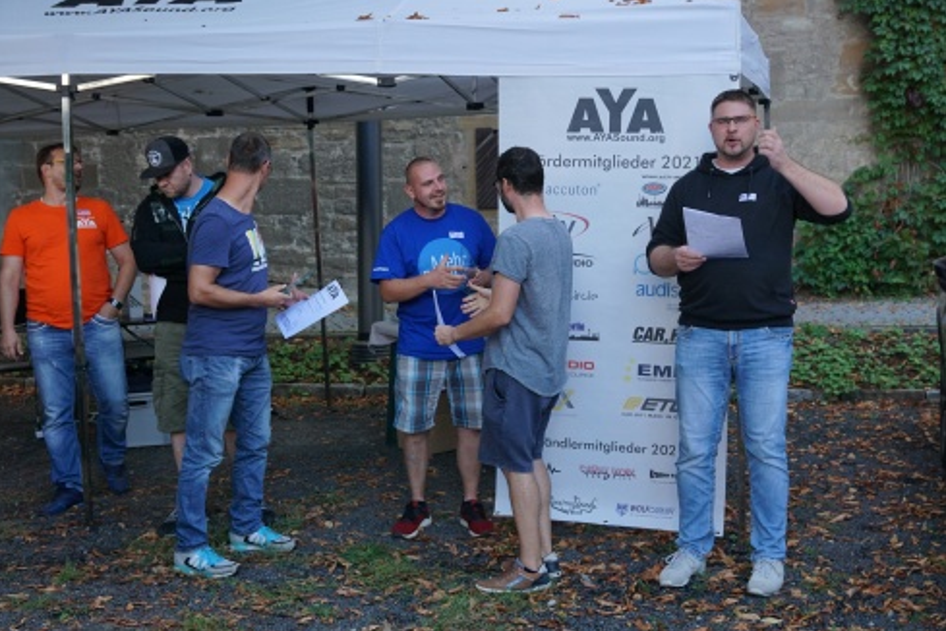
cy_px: 315
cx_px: 464
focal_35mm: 46
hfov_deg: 42.7
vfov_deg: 29.2
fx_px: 1209
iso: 320
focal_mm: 30
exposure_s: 1/160
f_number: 4
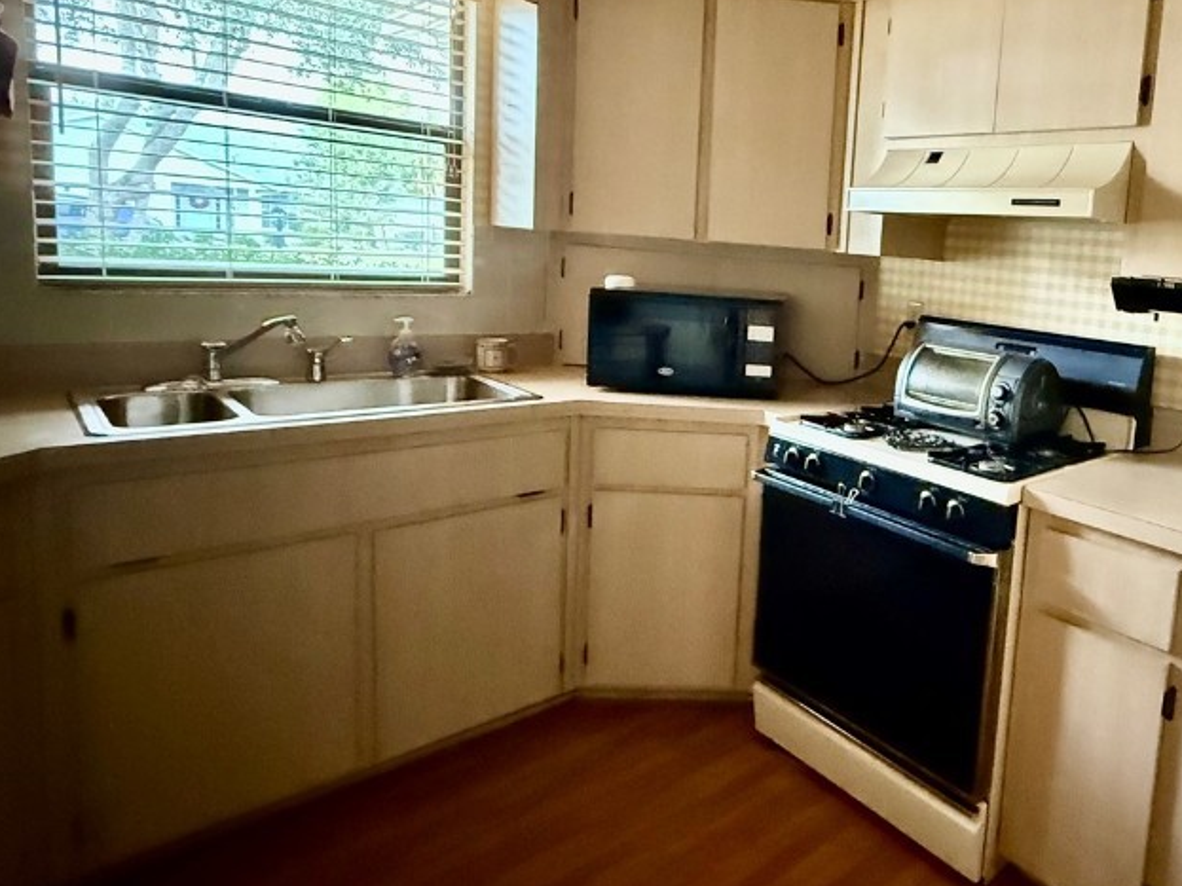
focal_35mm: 23
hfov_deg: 67.6
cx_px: 930
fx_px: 785
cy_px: 347
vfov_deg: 58.3
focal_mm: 2.22
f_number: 2.2
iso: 1600
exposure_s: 1/36
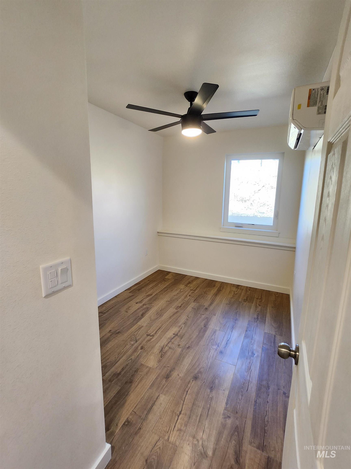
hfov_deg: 89.9
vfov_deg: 106.2
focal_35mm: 13
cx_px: 176
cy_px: 234
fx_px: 176
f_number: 2.2
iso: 200
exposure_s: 1/60
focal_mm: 1.7
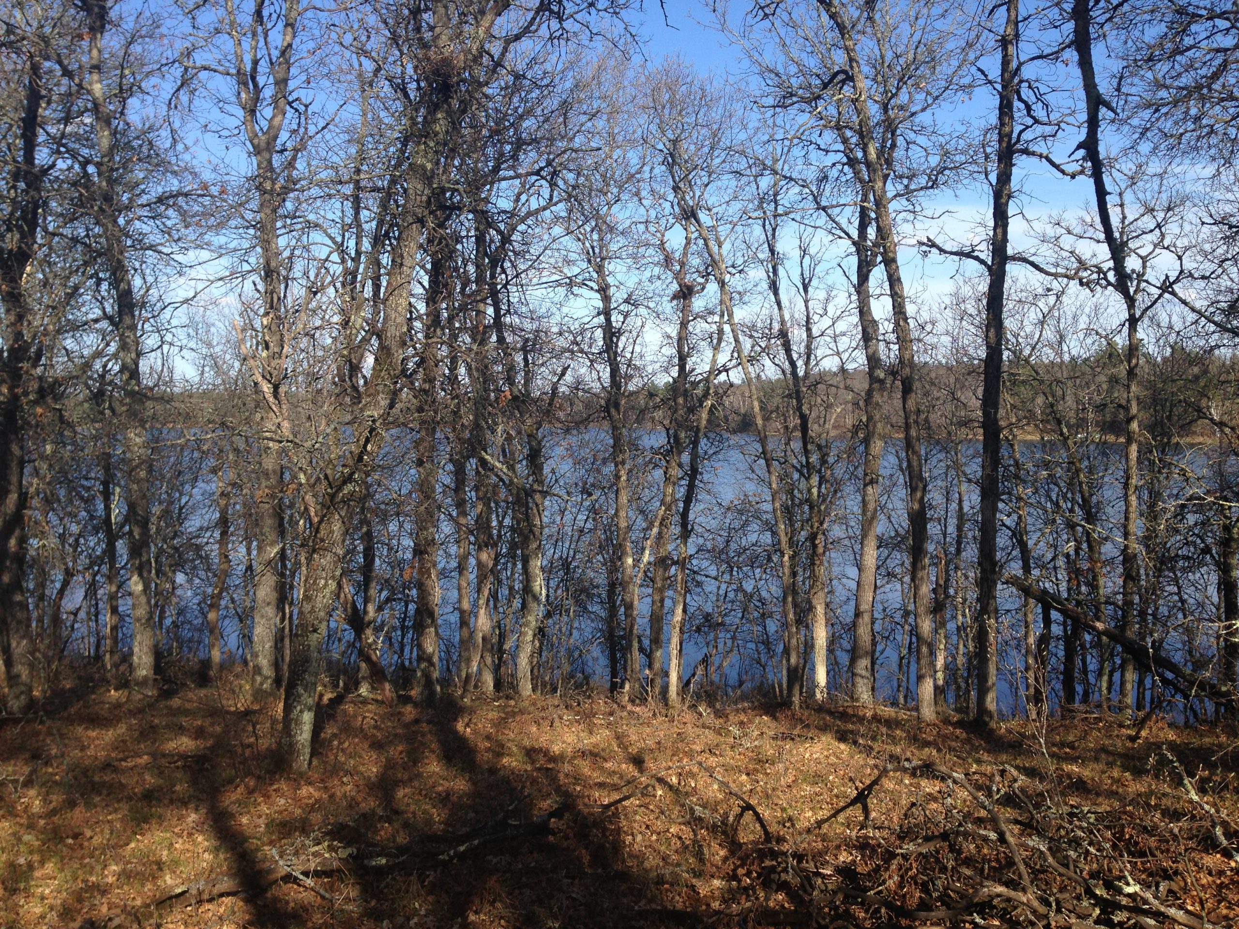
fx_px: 1181
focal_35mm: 33
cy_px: 464
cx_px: 620
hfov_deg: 55.4
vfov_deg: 42.9
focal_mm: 4.12
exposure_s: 1/1063
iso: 50
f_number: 2.4
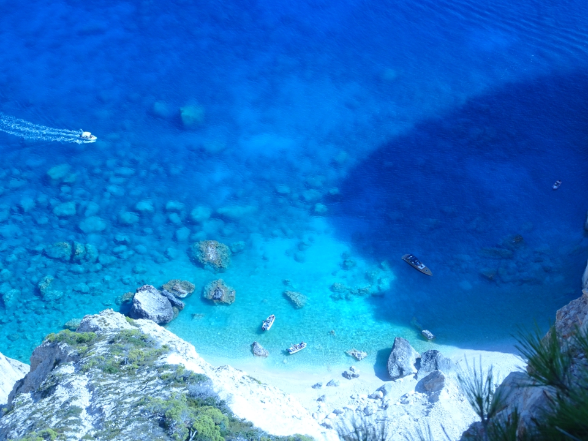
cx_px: 294
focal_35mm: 58
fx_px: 985
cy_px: 220
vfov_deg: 25.2
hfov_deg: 33.2
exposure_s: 1/400
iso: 80
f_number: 4.5
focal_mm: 9.87
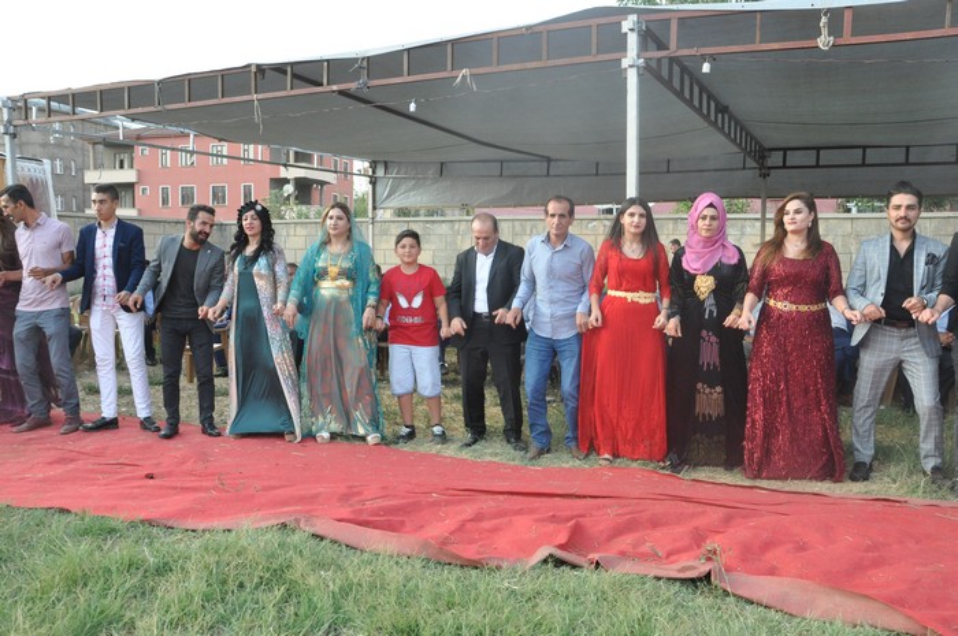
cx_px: 479
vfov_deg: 41.6
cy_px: 318
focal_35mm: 32
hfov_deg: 59.5
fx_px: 837
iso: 1250
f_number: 13
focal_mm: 21
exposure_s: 1/125
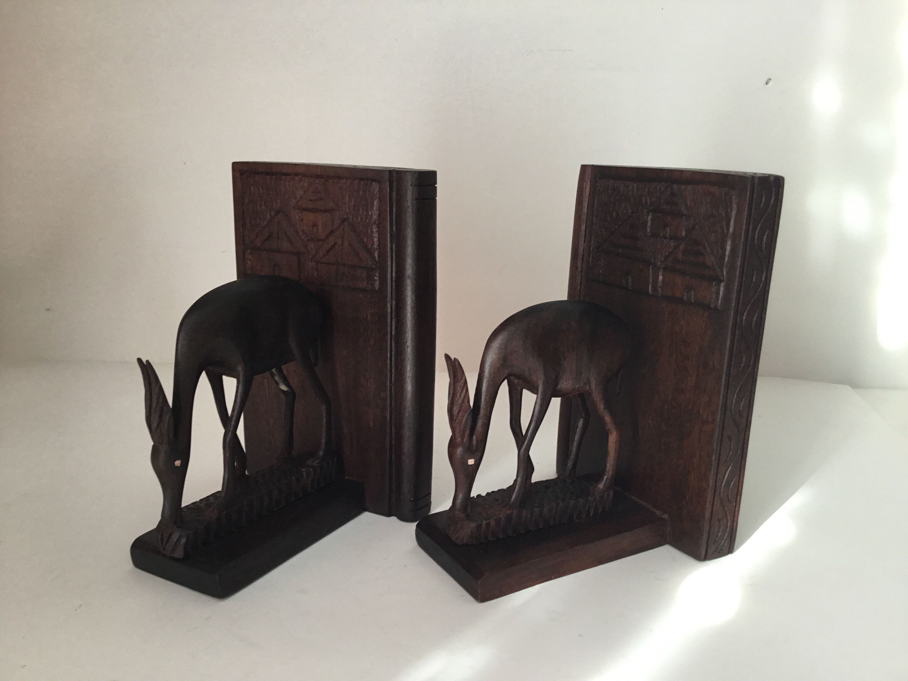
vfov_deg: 45.4
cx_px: 454
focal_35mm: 31
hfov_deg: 58.4
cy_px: 340
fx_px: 813
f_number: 2.4
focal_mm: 3.3
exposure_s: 1/33
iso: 64
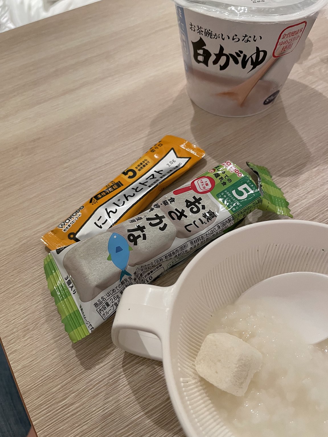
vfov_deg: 67.3
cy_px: 218
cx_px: 164
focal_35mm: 26
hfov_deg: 53.1
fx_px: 328
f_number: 1.6
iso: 160
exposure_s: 1/60
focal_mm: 4.2
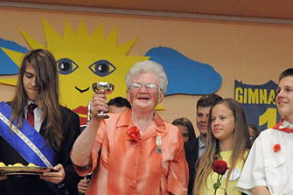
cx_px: 136
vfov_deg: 13.6
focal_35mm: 99
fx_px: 805
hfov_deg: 20.6
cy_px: 207
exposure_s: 1/80
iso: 2500
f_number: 5.6
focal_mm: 26
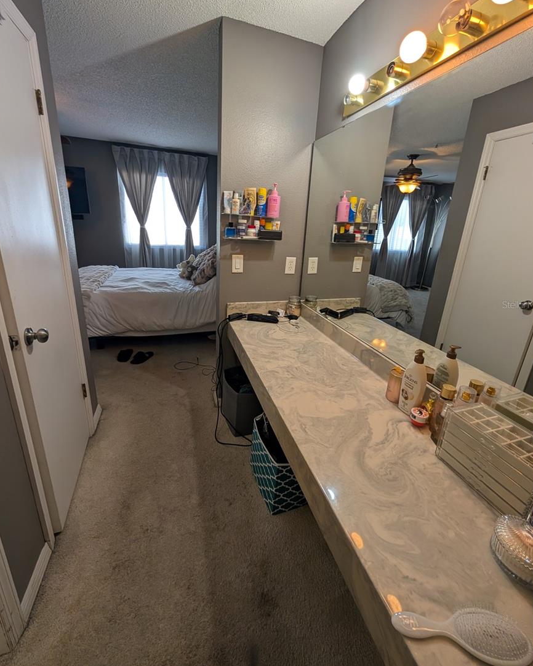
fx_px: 256
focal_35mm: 13
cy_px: 304
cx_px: 268
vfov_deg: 104.6
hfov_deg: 92.2
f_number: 1.7
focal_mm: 2.02
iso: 109
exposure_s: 1/120
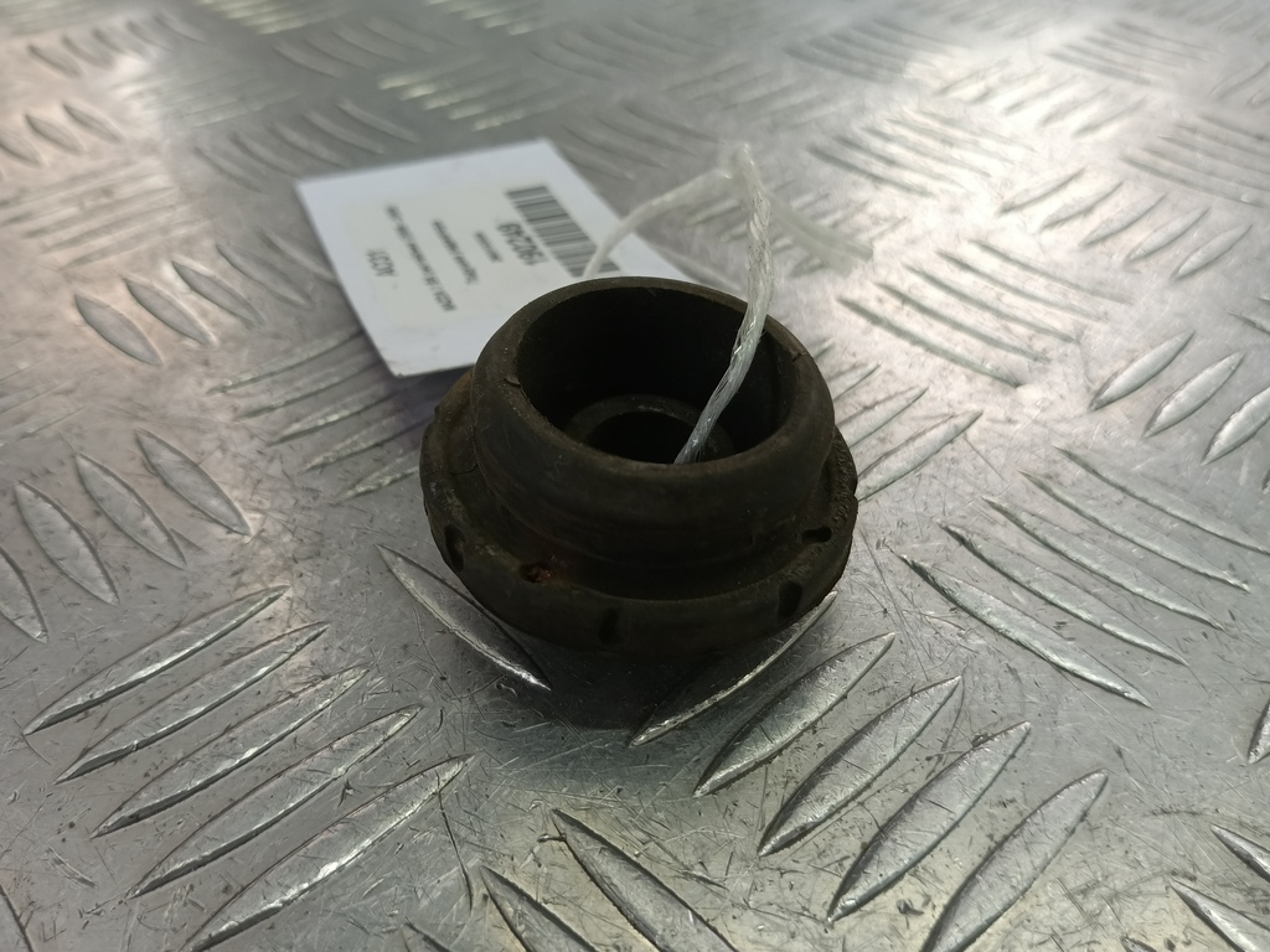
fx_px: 991
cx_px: 635
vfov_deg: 51.4
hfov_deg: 65.3
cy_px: 476
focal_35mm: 27
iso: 126
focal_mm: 4.11
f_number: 1.6
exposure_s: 1/100
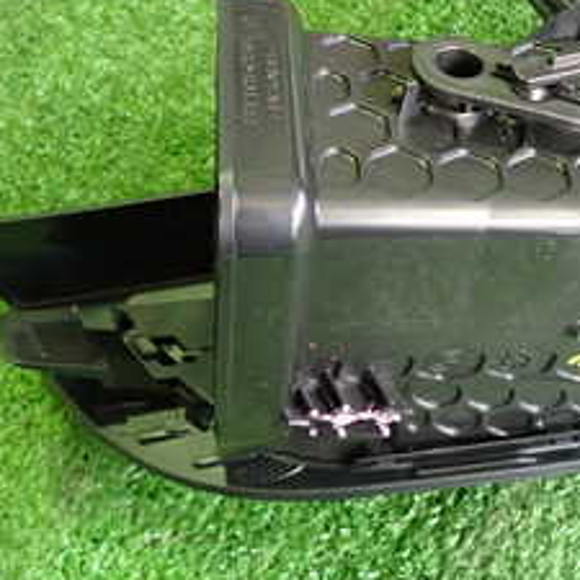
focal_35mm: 59
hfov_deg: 28.1
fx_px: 1118
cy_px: 242
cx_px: 505
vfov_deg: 29.0
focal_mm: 4.5
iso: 400
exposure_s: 1/30
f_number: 2
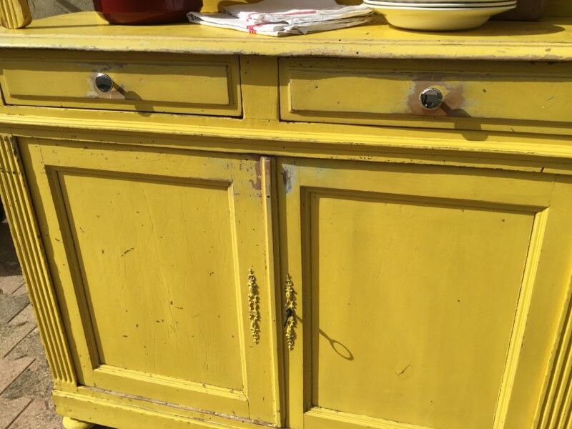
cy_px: 214
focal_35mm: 31
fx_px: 512
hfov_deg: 58.4
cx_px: 286
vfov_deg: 45.4
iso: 25
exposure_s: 1/2203
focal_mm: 3.3
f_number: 2.4
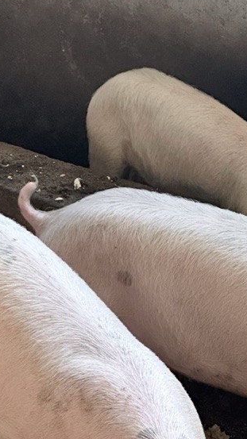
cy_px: 395
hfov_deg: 6.7
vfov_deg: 11.8
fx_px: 2119
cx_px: 183
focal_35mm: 182
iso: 320
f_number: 2.8
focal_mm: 9
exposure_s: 1/60
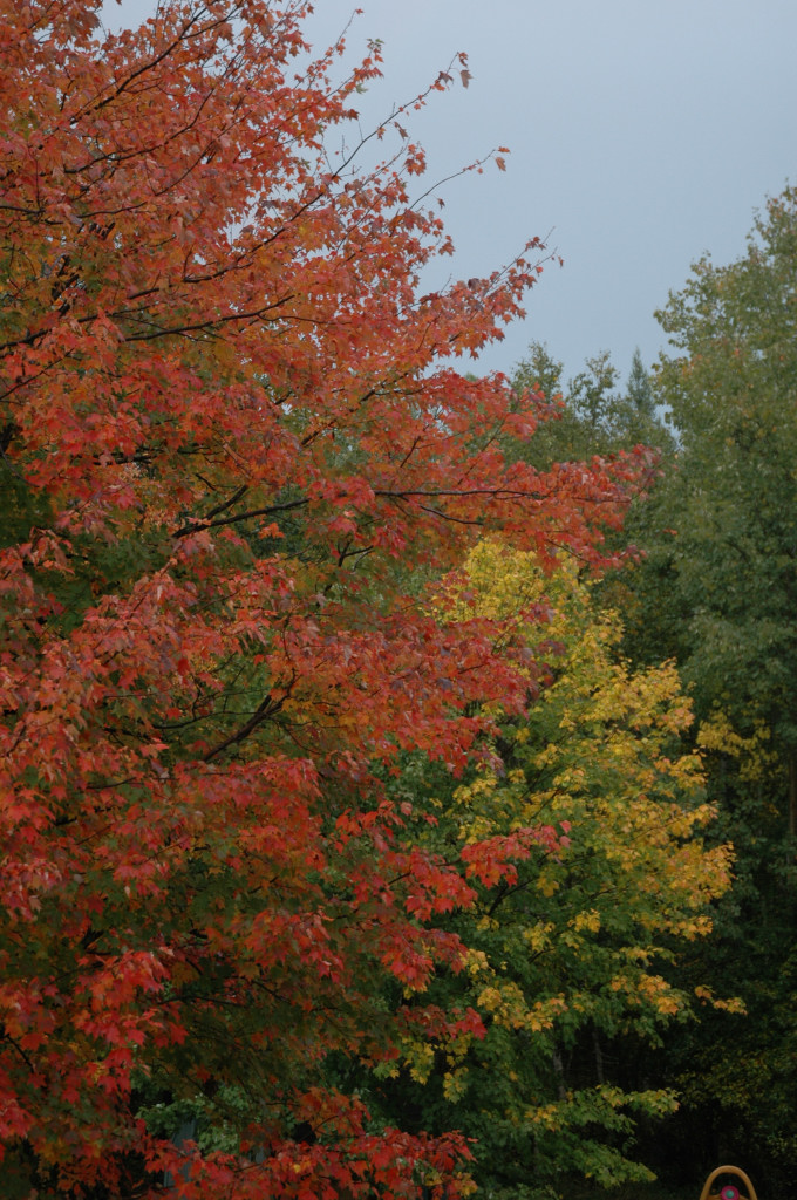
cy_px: 600
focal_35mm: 57
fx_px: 1898
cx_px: 398
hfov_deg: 23.7
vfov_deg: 35.1
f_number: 4.2
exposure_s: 1/60
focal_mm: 38
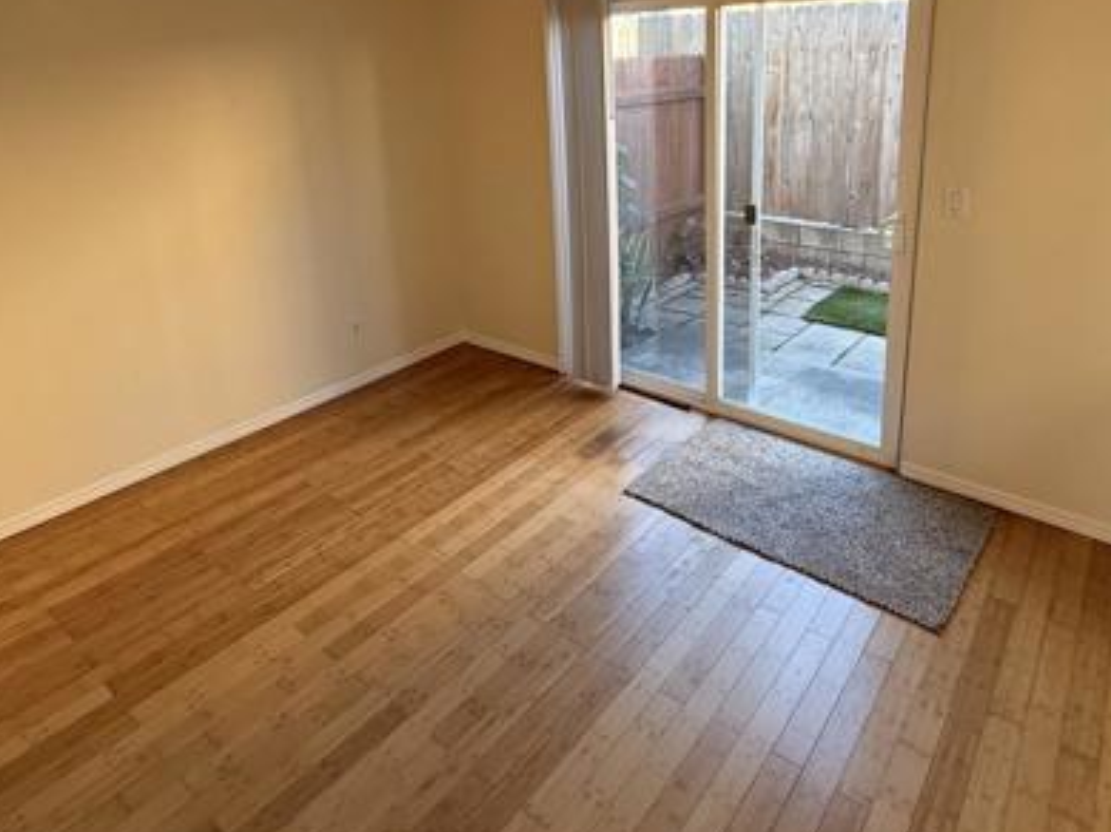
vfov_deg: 56.6
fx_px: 738
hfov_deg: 73.7
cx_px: 618
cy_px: 234
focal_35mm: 23
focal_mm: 2.22
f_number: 2.2
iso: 160
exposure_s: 1/120
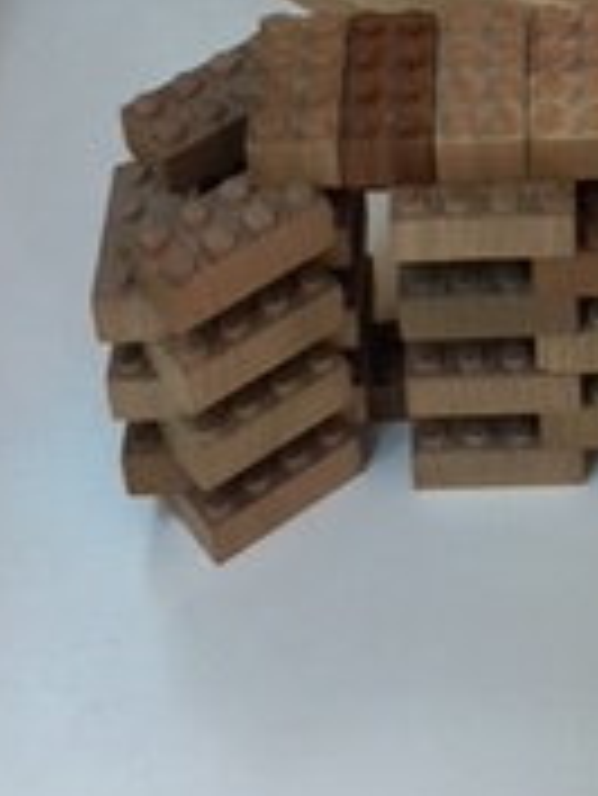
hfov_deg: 13.9
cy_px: -256
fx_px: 2416
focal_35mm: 105
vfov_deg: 17.5
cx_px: 589
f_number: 2.2
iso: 100
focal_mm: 4.15
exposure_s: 1/30
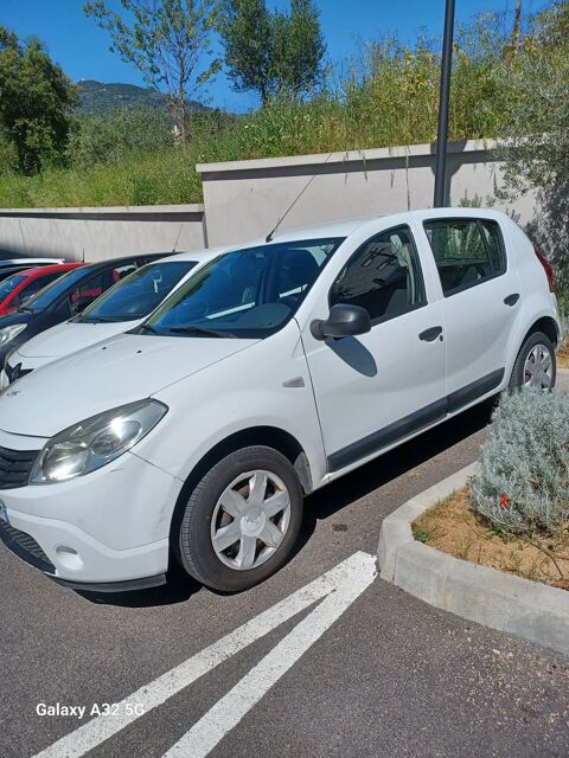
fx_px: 548
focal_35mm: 25
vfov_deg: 69.4
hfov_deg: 54.9
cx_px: 284
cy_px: 379
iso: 32
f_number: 1.8
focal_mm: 4.6
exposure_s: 1/908
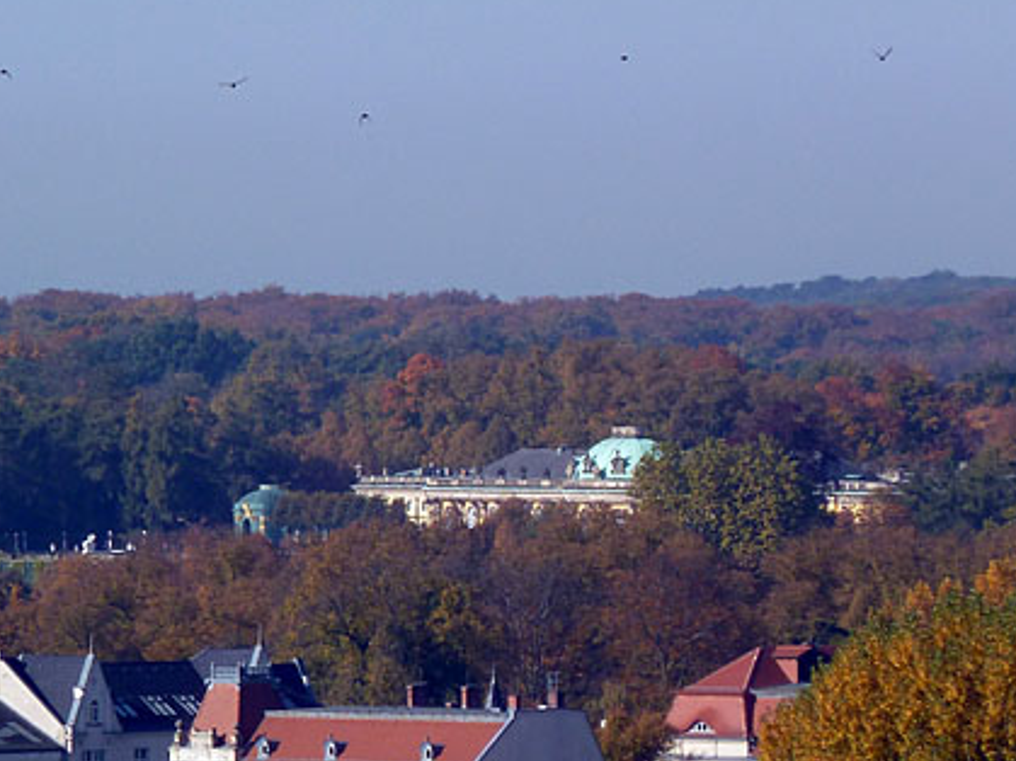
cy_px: 414
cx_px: 339
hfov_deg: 3.5
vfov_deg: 2.6
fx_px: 16754
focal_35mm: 571
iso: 80
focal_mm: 49.2
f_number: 4.9
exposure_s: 1/320
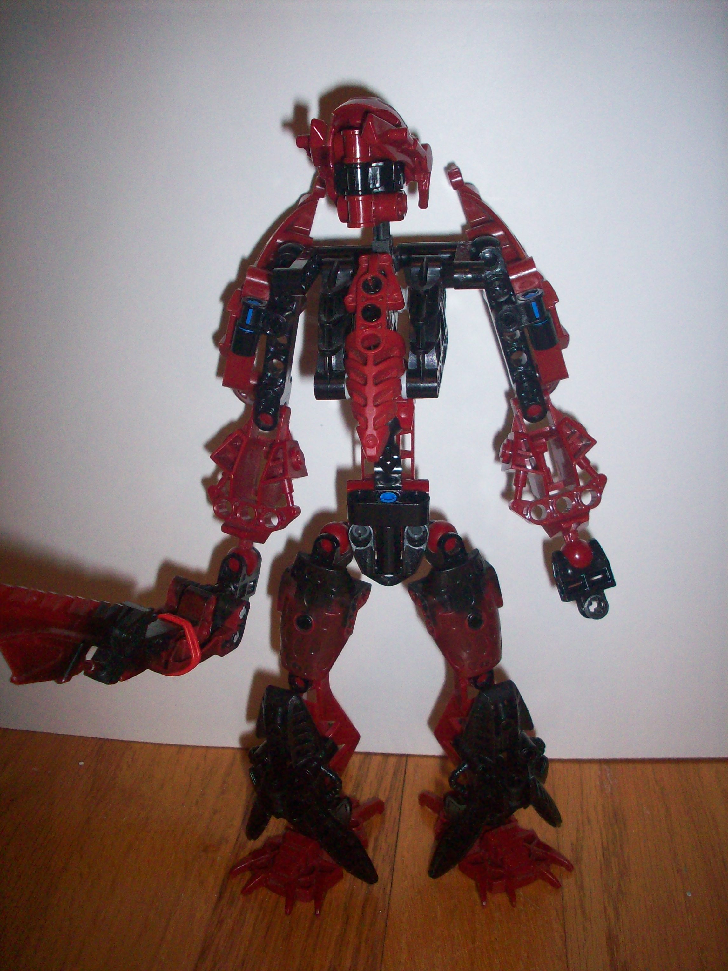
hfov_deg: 38.7
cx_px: 364
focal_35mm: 37
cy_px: 486
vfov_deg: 50.1
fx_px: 1038
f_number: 2.8
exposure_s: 1/64
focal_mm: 6.2
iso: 160
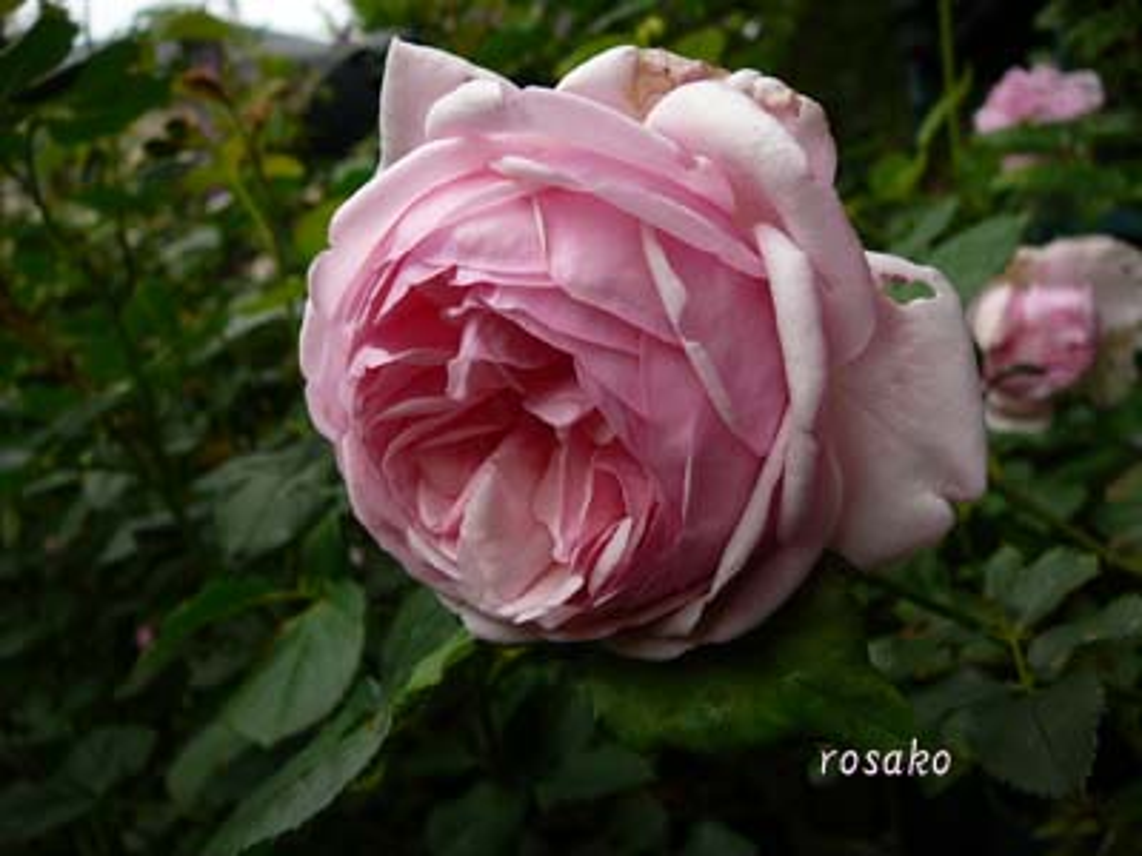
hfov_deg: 52.6
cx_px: 571
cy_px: 428
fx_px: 1155
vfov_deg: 40.7
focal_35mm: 35
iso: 80
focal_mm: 5.2
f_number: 2.8
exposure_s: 1/500
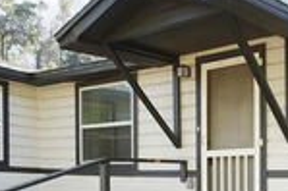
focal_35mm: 55
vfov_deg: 23.5
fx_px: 440
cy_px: 194
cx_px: 238
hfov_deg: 34.9
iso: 50
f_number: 8
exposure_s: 1/20
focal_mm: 16
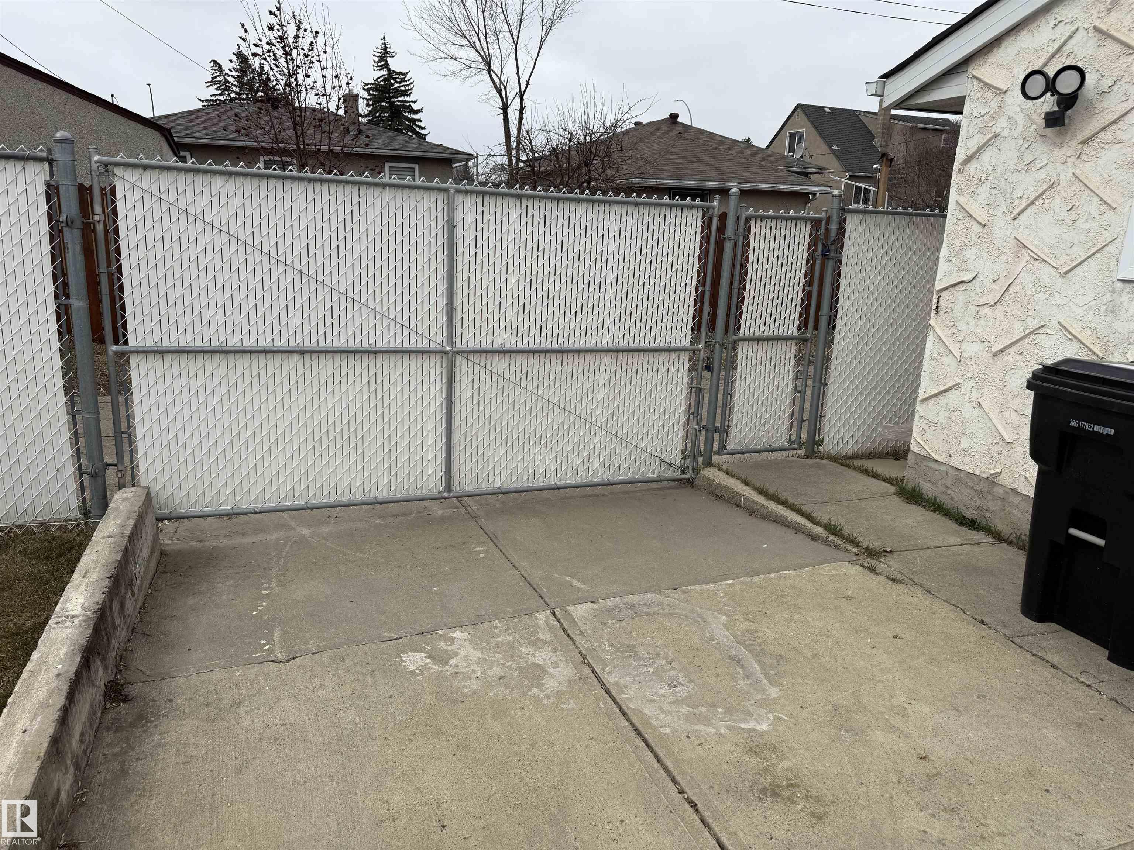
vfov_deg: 56.8
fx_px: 786
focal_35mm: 24
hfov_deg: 71.6
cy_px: 425
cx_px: 567
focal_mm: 6.76
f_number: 1.78
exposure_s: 1/4167
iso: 80
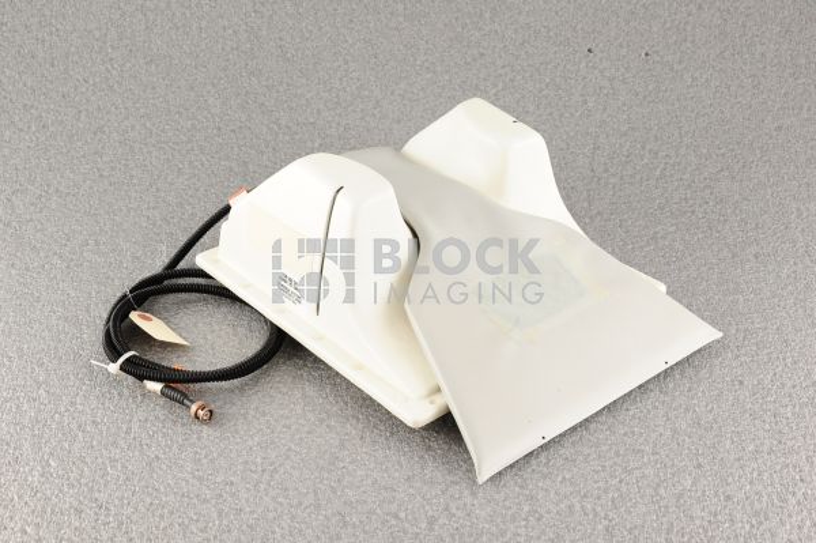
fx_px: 1132
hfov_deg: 39.6
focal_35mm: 50
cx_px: 408
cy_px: 272
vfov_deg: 26.9
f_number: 10
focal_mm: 50
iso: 1600
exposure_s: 1/125
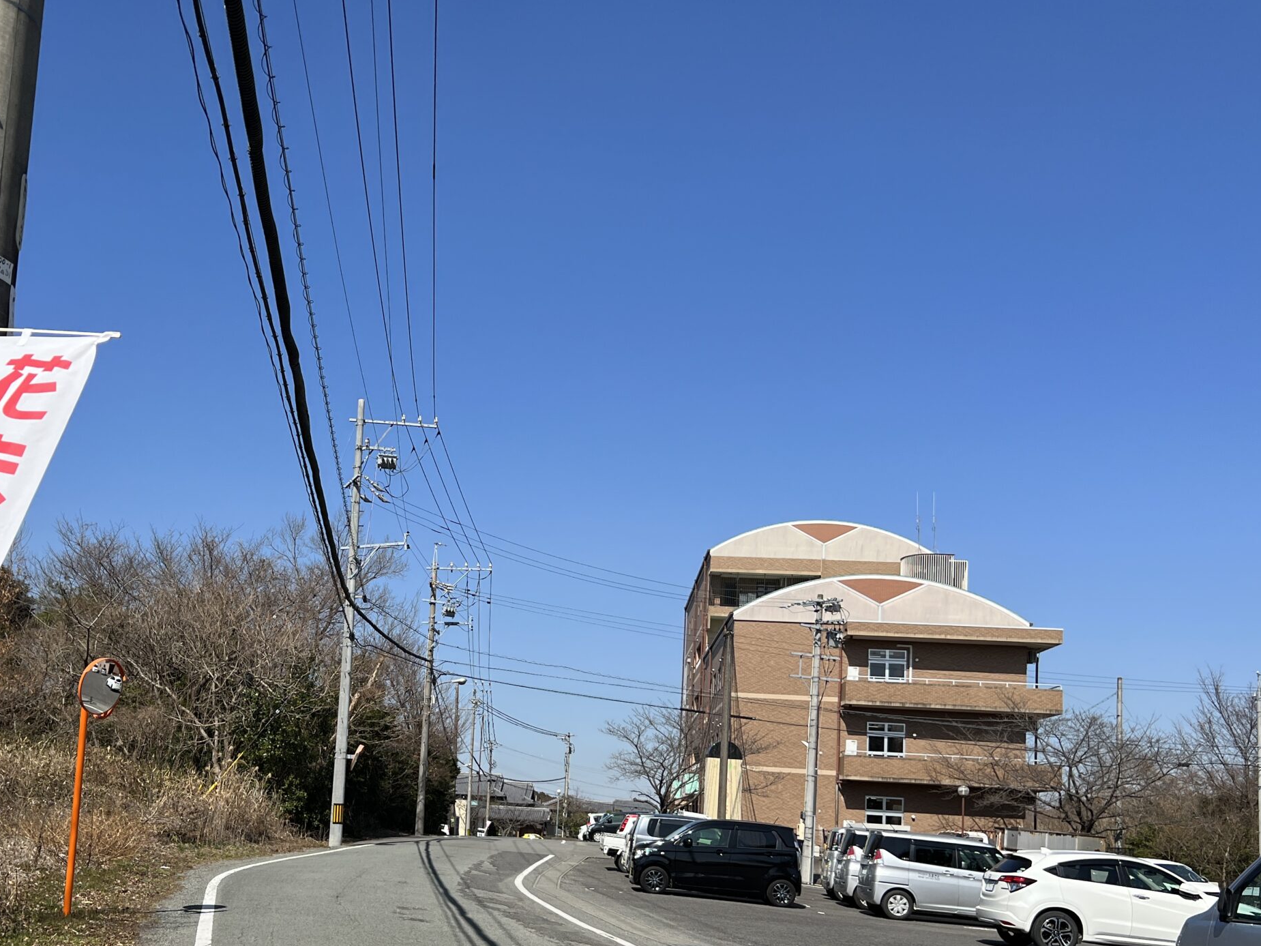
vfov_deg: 39.1
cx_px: 472
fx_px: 1312
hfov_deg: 50.8
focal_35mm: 36
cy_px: 653
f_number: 1.5
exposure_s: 1/5319
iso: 50
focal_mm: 5.7
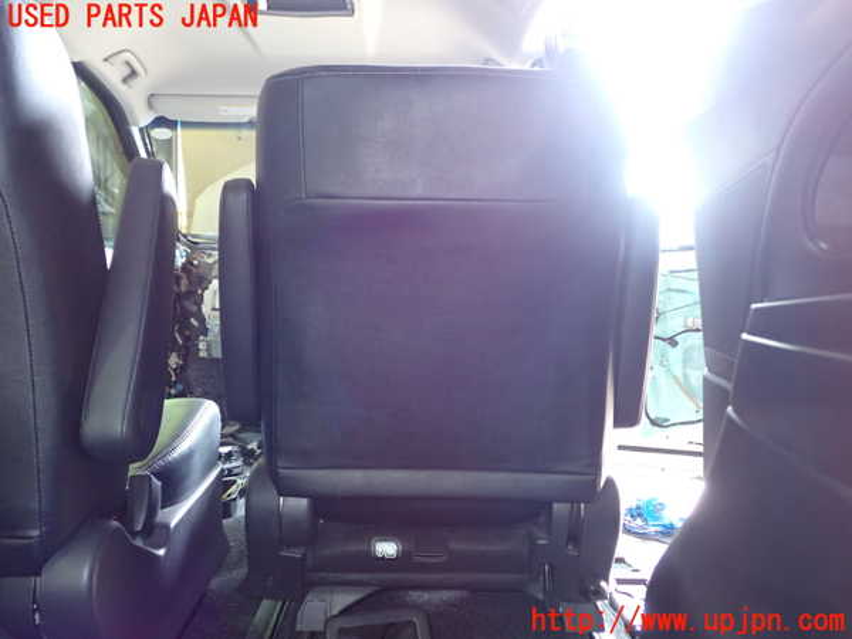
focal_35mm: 30
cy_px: 320
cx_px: 426
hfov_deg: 60.0
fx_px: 738
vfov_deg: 46.8
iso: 400
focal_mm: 5.4
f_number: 2.3
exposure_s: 1/30
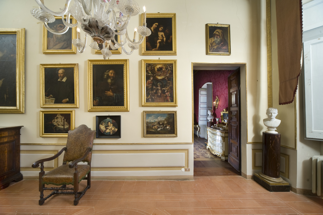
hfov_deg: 112.7
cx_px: 162
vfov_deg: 89.9
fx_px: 108
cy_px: 108
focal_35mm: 12
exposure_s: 1/40
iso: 250
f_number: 10
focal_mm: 12
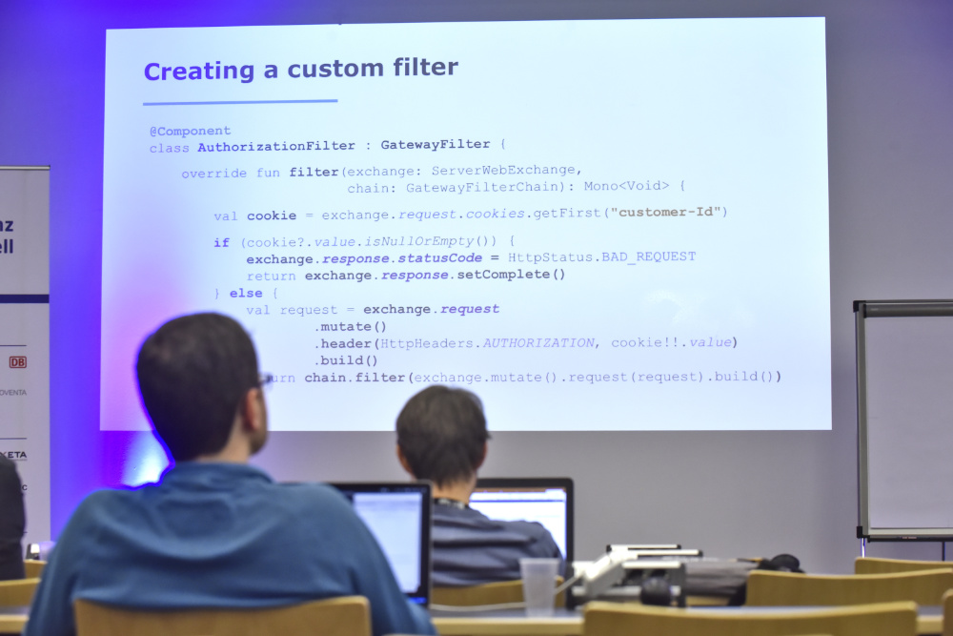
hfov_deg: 22.6
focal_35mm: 90
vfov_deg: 15.2
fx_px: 2383
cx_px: 476
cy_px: 318
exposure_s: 1/160
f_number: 5.6
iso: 1250
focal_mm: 90
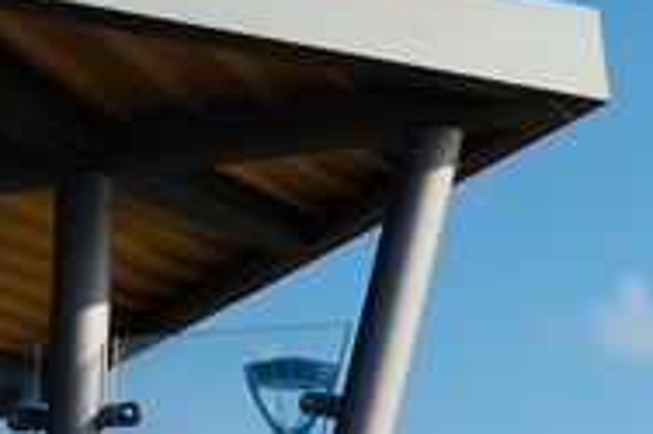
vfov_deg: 10.2
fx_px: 2428
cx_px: 973
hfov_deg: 14.3
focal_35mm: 134
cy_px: 385
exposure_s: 1/640
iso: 125
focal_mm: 10.4
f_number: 5.6
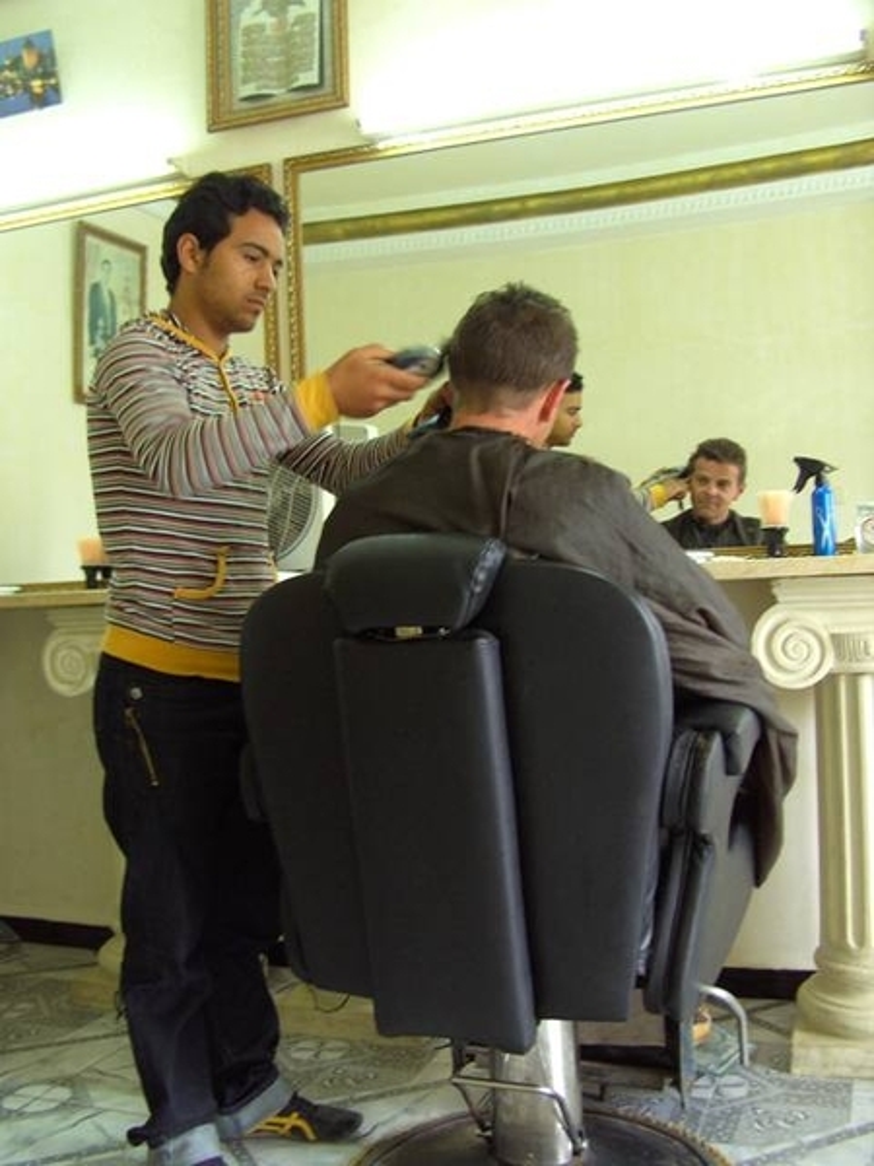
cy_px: 583
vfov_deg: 50.1
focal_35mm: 37
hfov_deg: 38.7
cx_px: 437
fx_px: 1246
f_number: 2.8
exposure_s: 1/16
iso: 100
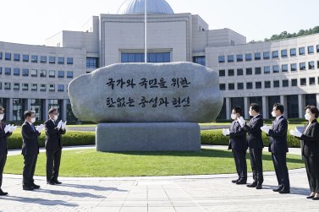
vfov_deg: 24.1
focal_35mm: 56
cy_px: 76
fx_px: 496
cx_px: 140
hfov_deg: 35.6
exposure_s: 1/500
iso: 160
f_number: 5.6
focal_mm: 37
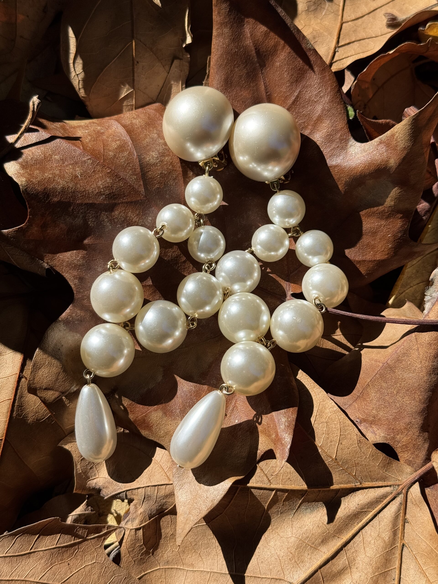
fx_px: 810
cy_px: 292
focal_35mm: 48
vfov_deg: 39.7
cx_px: 219
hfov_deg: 30.3
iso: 64
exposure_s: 1/3817
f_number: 1.78
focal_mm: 6.76
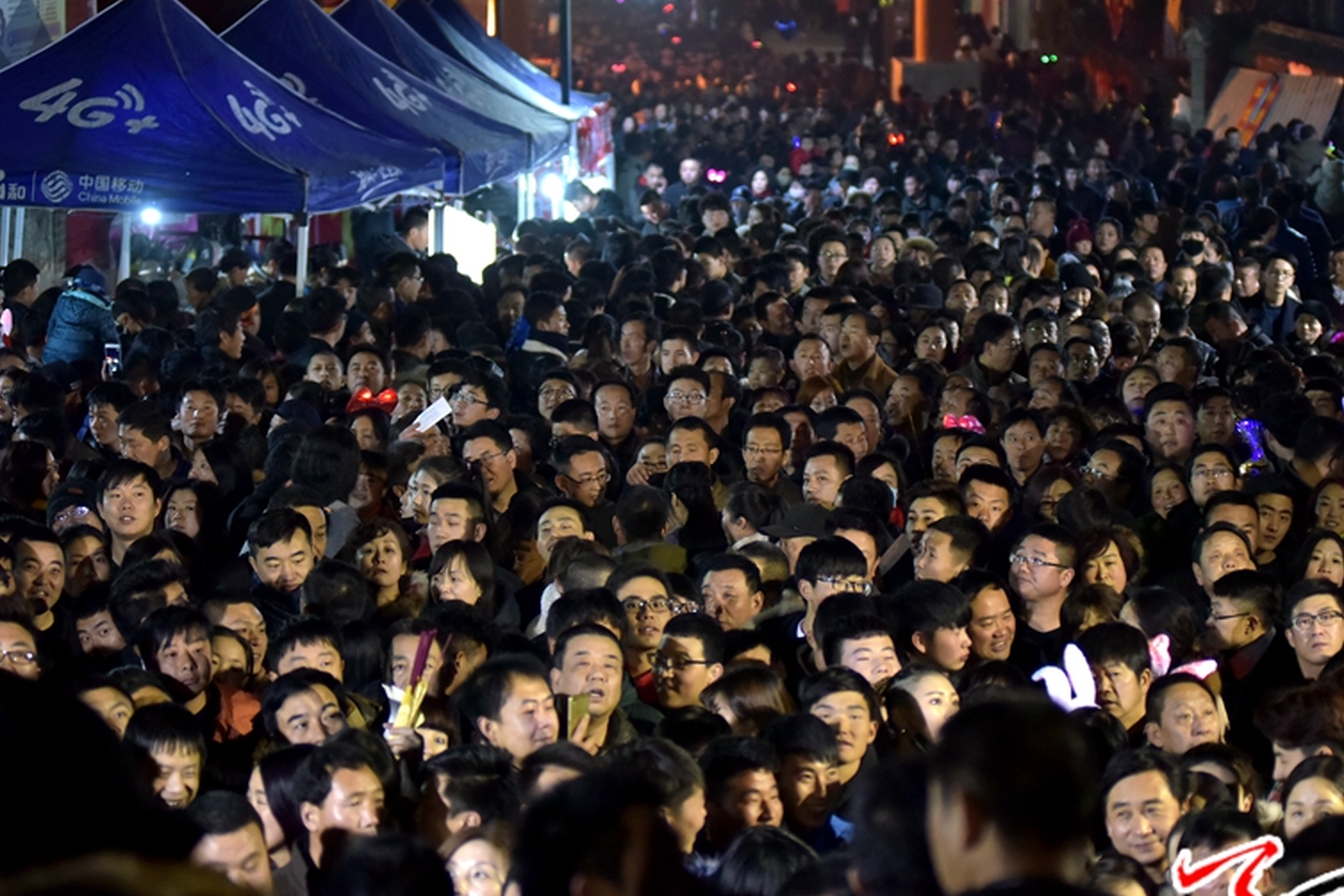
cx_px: 792
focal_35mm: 102
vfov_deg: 13.4
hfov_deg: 20.0
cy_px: 452
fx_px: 3808
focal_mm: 80
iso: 1600
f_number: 2.8
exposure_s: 1/60
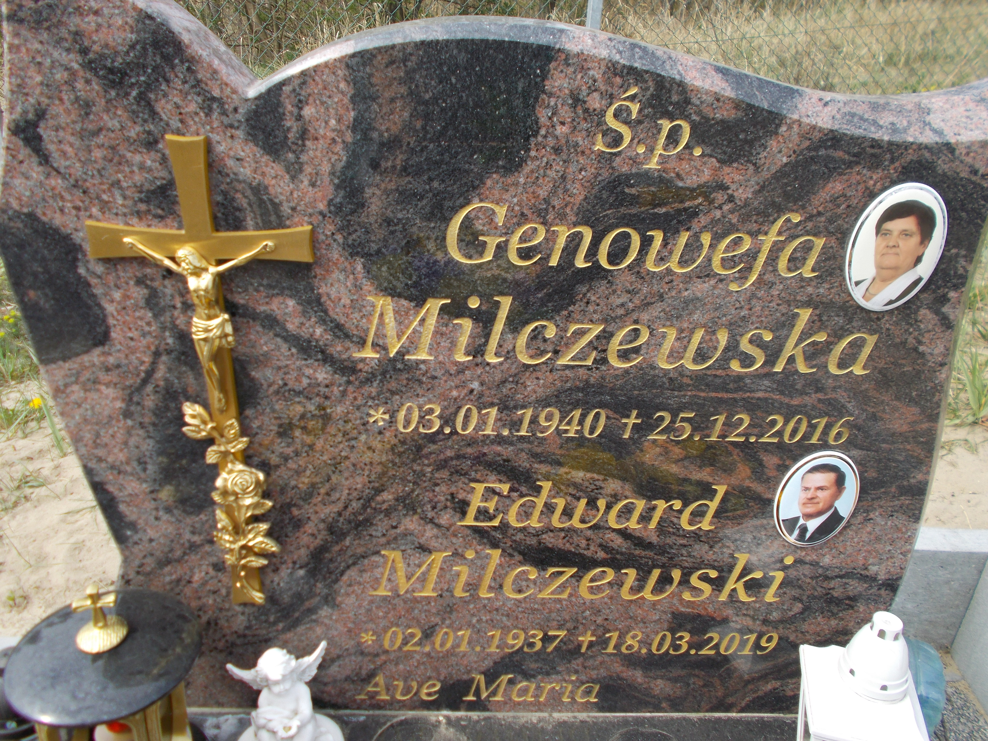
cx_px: 494
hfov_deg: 60.0
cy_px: 370
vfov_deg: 46.8
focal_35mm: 30
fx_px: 856
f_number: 3.4
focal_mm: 5.3
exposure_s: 1/400
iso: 80
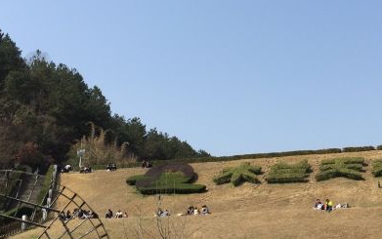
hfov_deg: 36.4
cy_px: 117
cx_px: 259
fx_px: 573
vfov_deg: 23.6
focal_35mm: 55
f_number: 2.2
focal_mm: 4.15
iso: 32
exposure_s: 1/1799
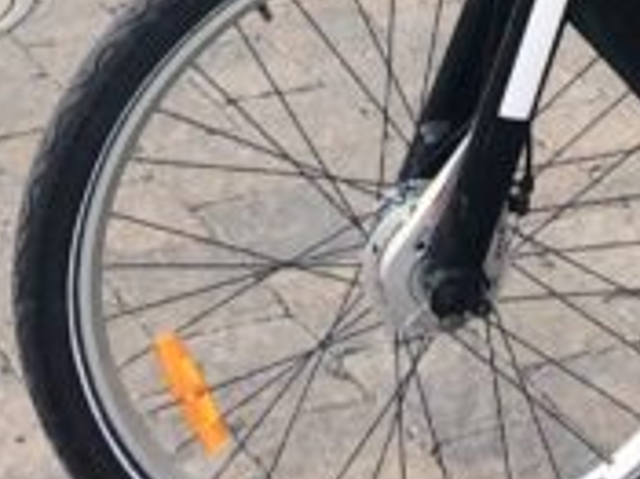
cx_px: 497
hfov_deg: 12.0
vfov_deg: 8.5
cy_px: -494
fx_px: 3030
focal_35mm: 164
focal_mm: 4
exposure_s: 1/123
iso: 20
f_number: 1.8
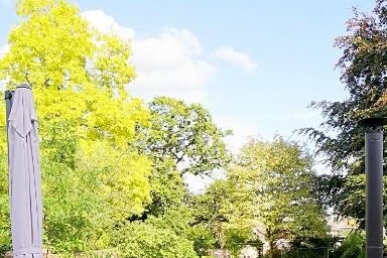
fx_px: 430
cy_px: 261
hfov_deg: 48.4
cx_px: 210
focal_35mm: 40
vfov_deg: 30.9
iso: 100
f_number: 8
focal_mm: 10
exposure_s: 1/125
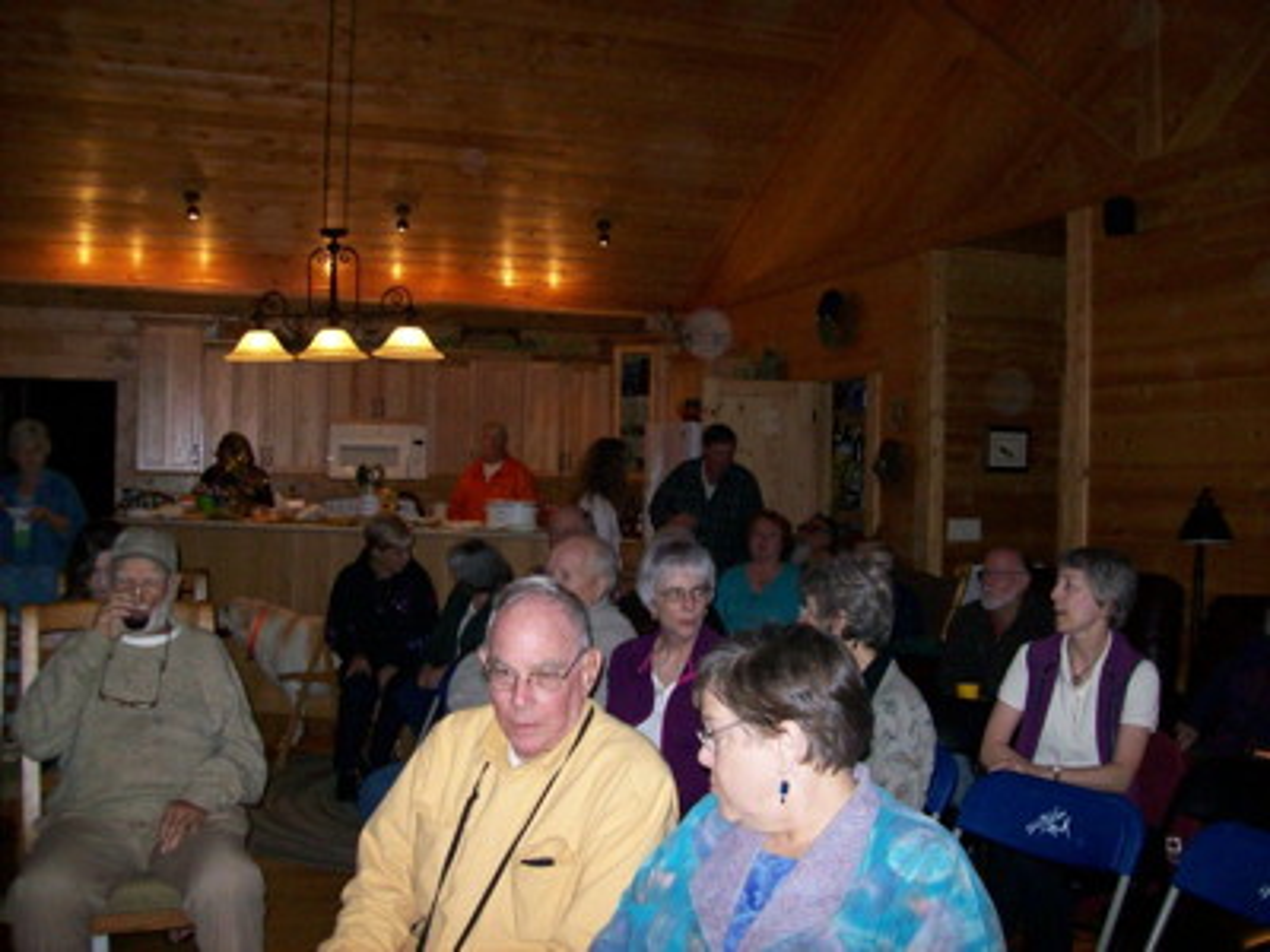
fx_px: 1321
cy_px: 476
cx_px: 635
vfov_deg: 39.7
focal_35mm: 36
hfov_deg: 51.4
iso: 200
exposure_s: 1/64
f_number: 2.7
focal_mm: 6
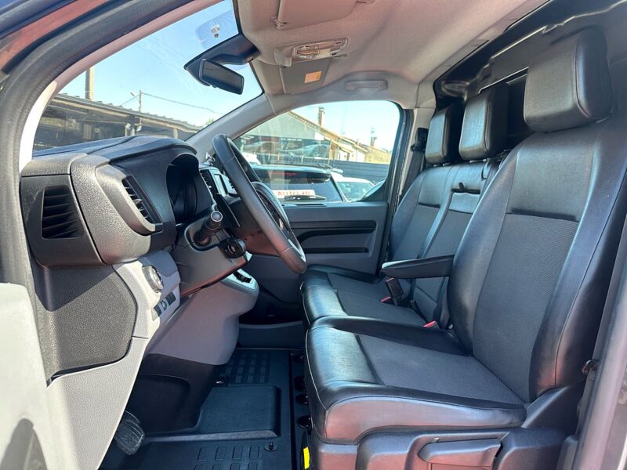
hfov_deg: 71.6
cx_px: 314
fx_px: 435
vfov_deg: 56.8
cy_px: 235
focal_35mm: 24
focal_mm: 6.86
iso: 80
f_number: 1.78
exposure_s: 1/273
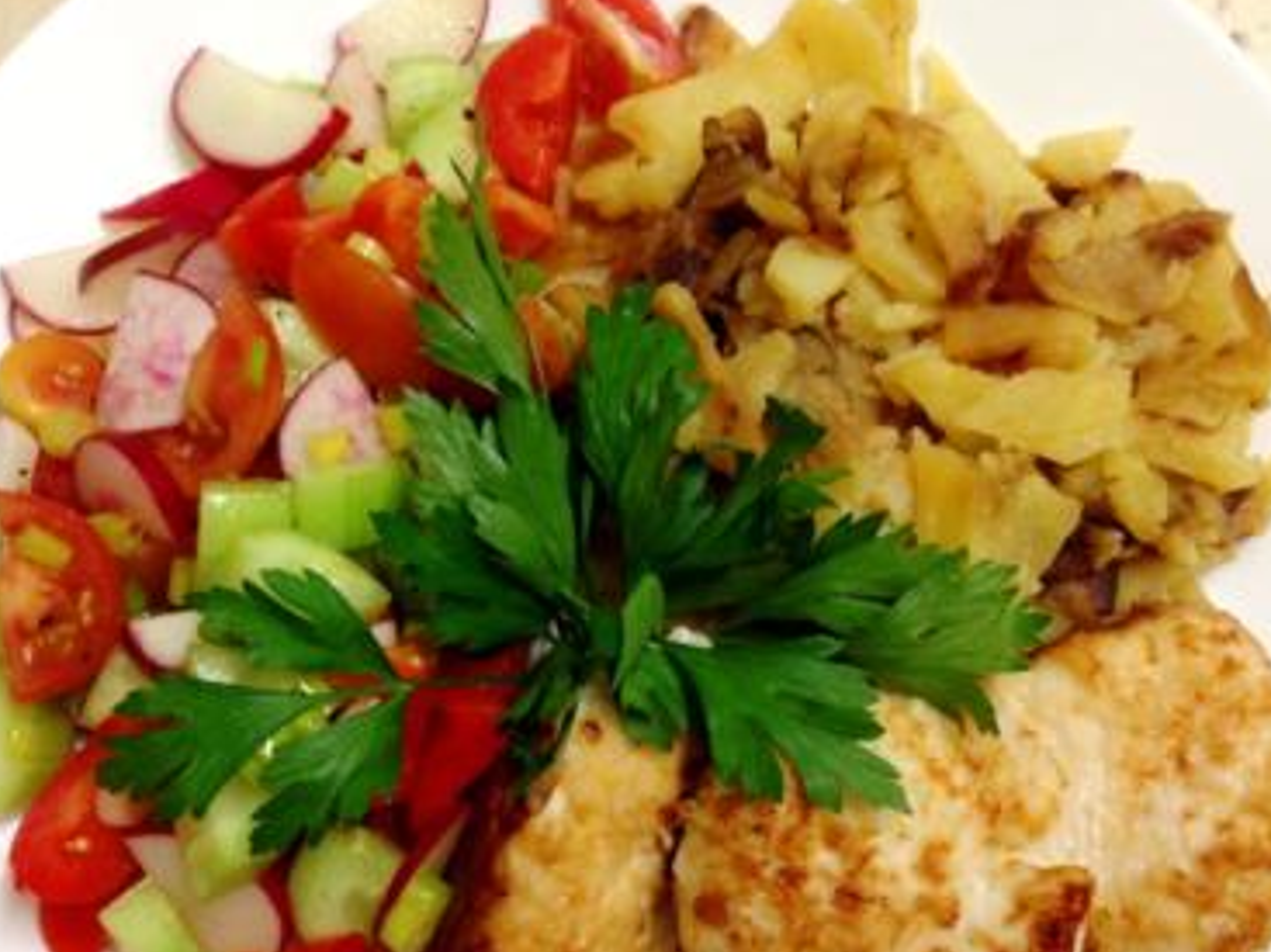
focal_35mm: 45
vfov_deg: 32.1
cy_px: 576
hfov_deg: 42.1
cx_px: 620
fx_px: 1652
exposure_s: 1/20
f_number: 2.4
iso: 64
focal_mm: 4.12
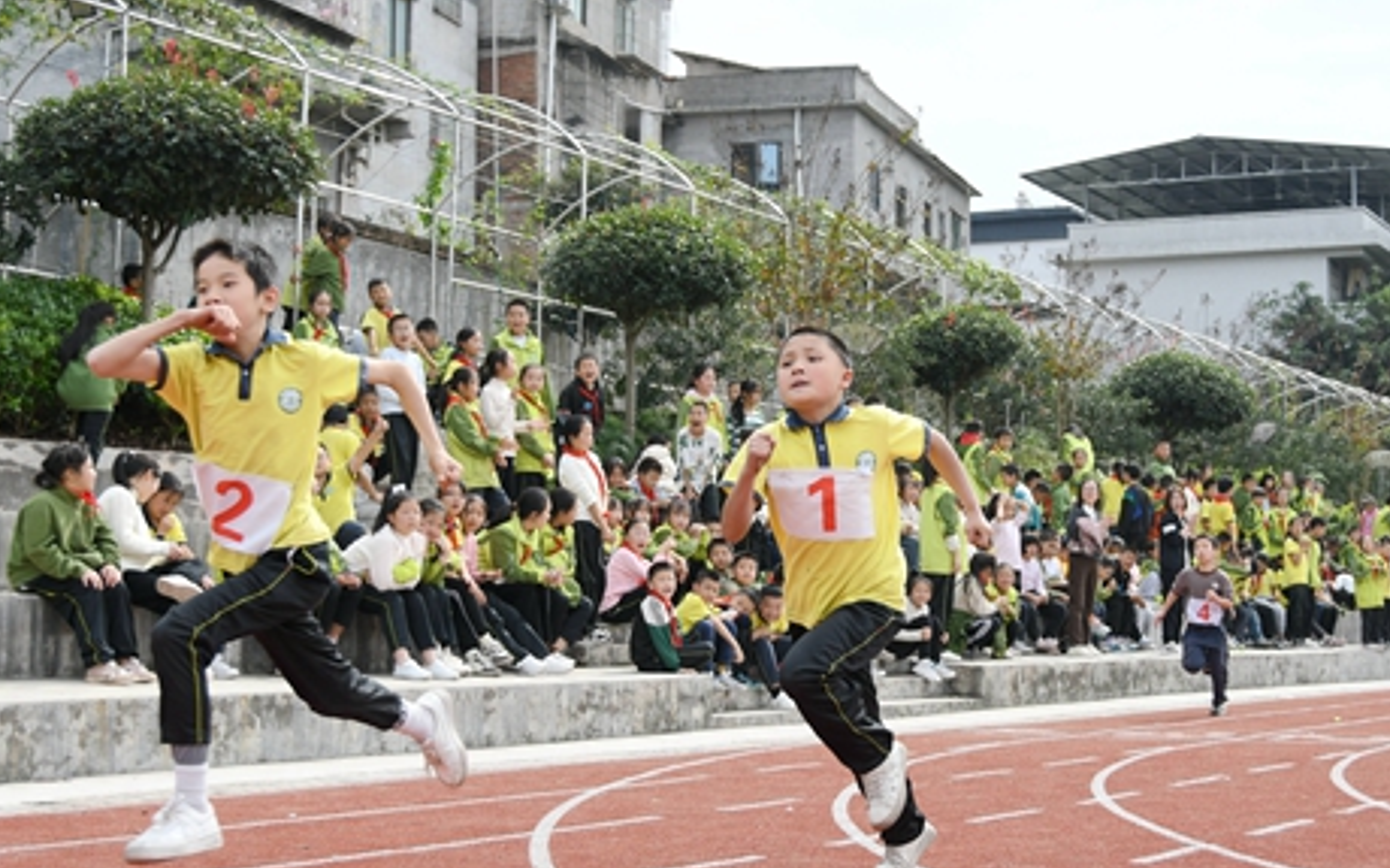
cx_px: 761
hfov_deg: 33.5
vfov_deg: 21.3
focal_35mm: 61
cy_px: 485
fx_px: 2310
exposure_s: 1/1000
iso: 220
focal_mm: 29
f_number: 4
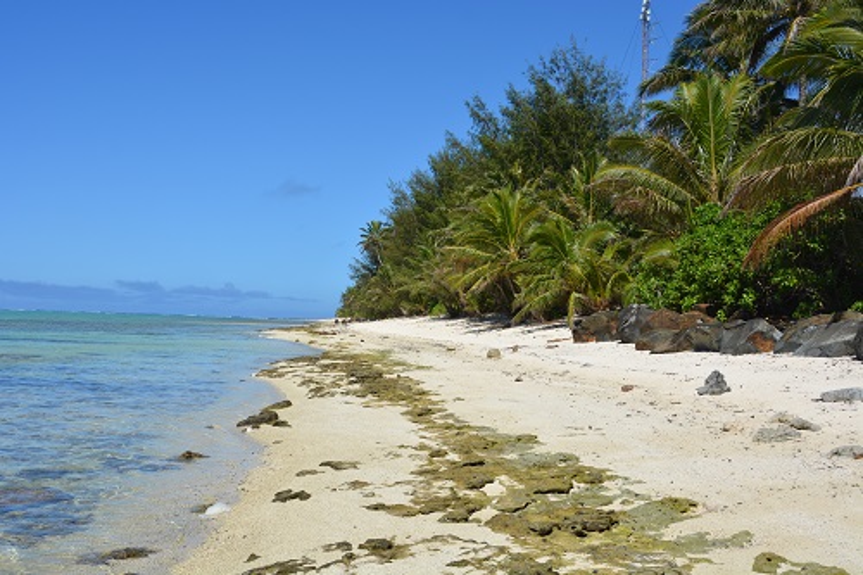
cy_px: 288
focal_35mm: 40
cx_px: 432
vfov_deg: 33.0
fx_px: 971
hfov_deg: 47.9
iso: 100
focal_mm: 27
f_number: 10
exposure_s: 1/400
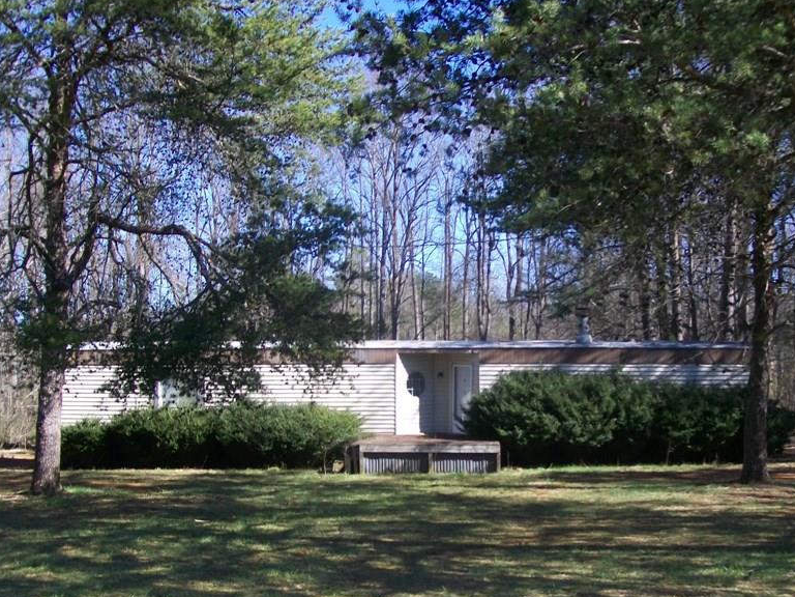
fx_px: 1102
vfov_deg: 30.1
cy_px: 378
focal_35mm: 48
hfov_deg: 39.6
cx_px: 444
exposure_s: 1/400
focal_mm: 6
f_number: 2.7
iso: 64
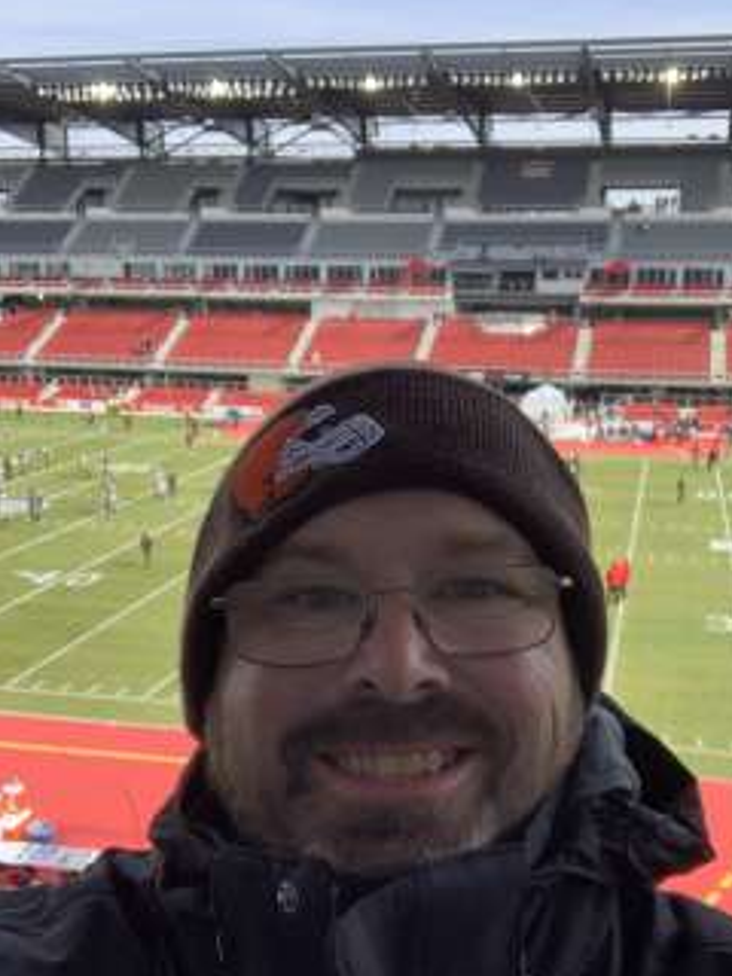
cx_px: 427
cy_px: 570
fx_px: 1128
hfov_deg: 35.9
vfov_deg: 46.6
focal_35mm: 40
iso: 16
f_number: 2.2
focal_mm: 2.87
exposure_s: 1/479
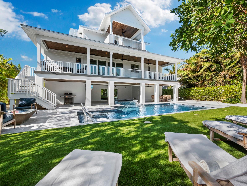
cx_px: 124
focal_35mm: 14
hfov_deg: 102.1
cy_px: 93
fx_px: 100
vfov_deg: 85.7
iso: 400
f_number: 11
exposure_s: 1/160
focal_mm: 7
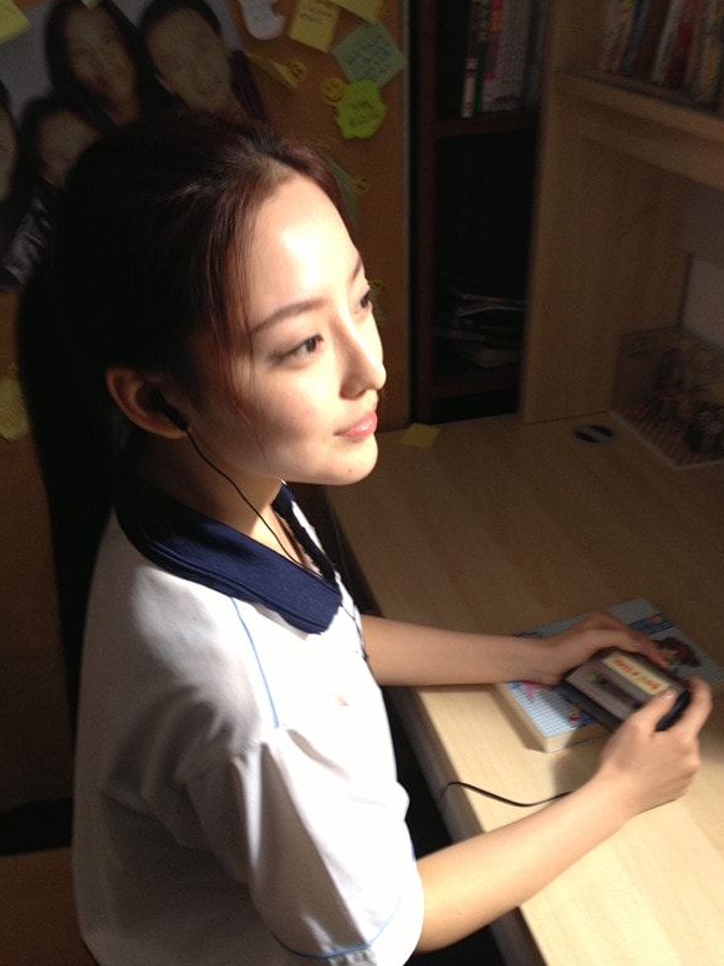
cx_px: 360
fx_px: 948
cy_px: 472
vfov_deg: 54.0
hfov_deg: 41.8
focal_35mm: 34
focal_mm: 4.13
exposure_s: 1/20
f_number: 2.4
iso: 100
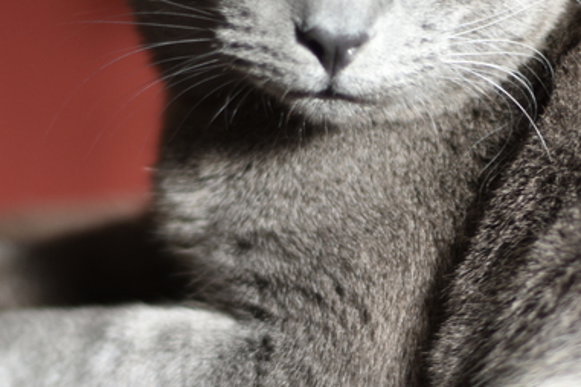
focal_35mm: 168
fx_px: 2711
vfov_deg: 8.2
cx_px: 558
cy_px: 219
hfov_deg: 12.1
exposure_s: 1/100
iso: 200
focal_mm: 50
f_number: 1.8
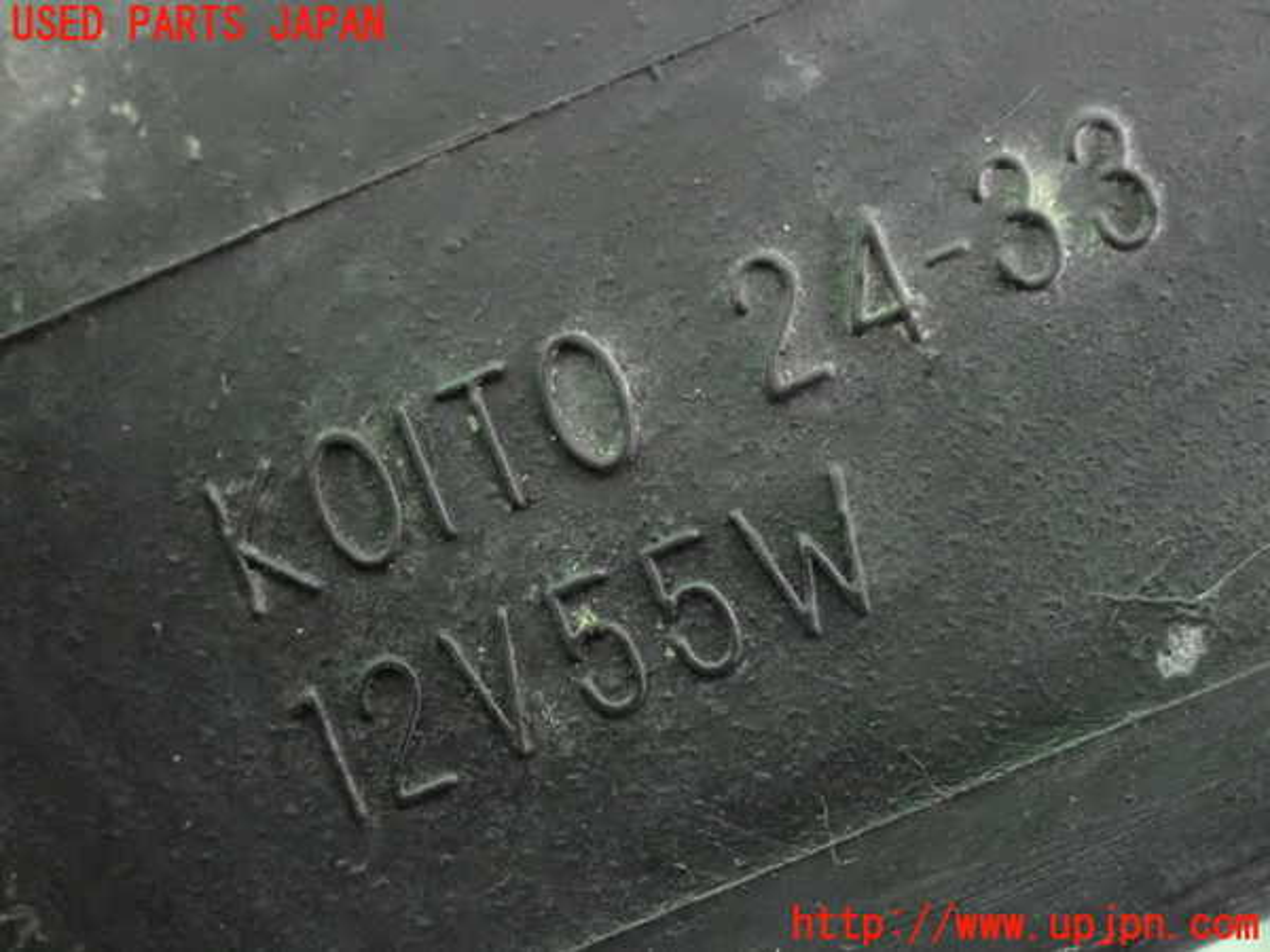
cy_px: 476
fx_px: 2605
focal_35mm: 71
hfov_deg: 27.4
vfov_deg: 20.7
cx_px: 635
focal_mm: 12.73
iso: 6400
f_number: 3.9
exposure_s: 1/40
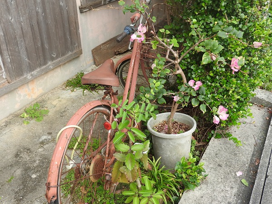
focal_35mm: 35
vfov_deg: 40.7
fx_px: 275
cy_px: 102
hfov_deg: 52.6
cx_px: 136
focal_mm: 6.3
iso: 100
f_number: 3.8
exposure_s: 1/125
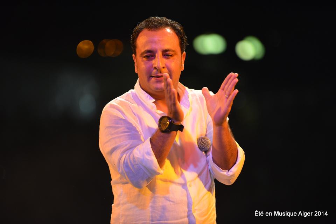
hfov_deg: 10.3
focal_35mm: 200
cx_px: 168
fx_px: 1867
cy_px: 112
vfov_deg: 6.9
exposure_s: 1/640
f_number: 3.2
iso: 2500
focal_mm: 200
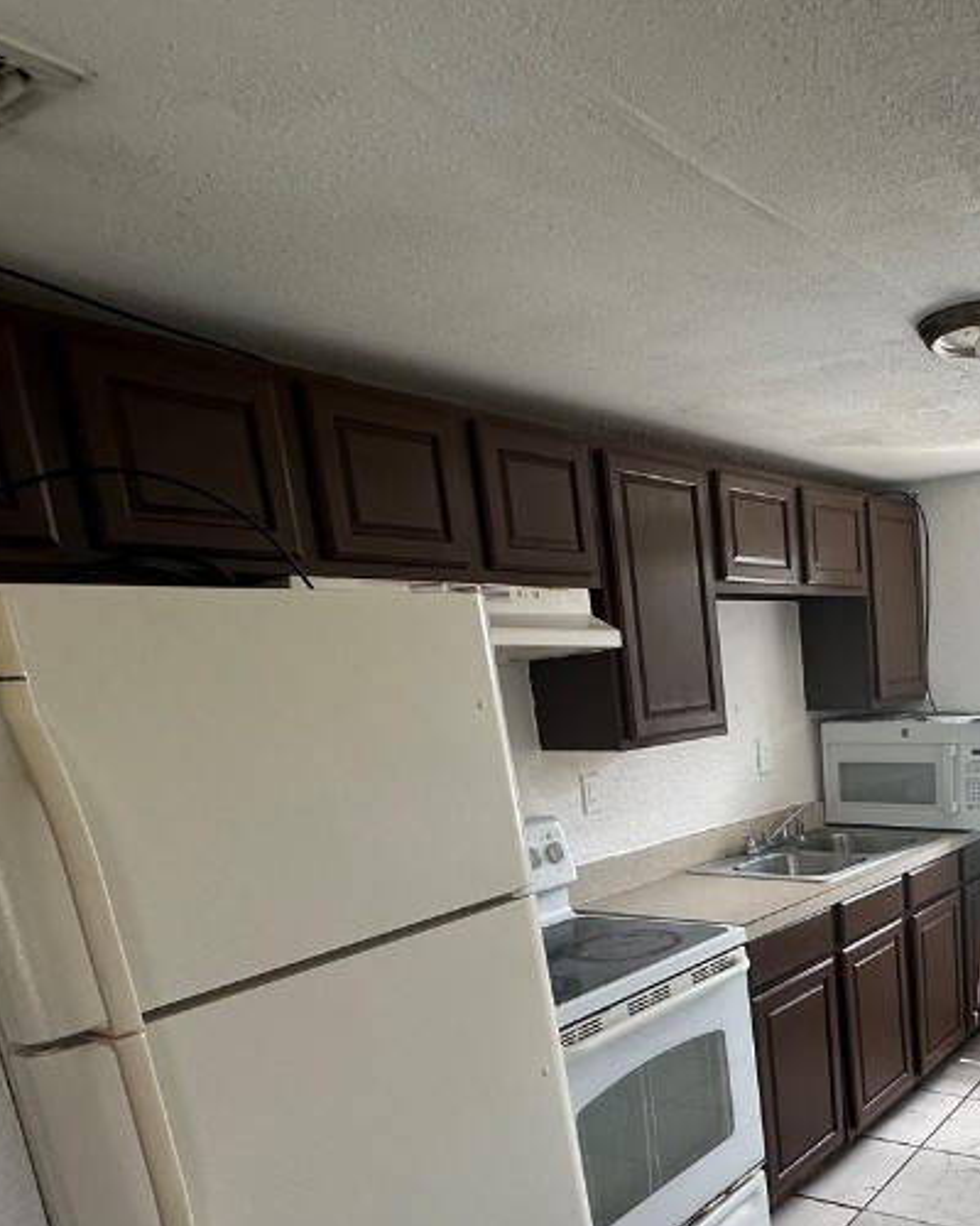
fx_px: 1015
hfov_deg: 47.0
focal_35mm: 28
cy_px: 900
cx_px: 862
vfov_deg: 59.3
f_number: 2.2
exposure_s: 1/121
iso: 40
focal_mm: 2.22
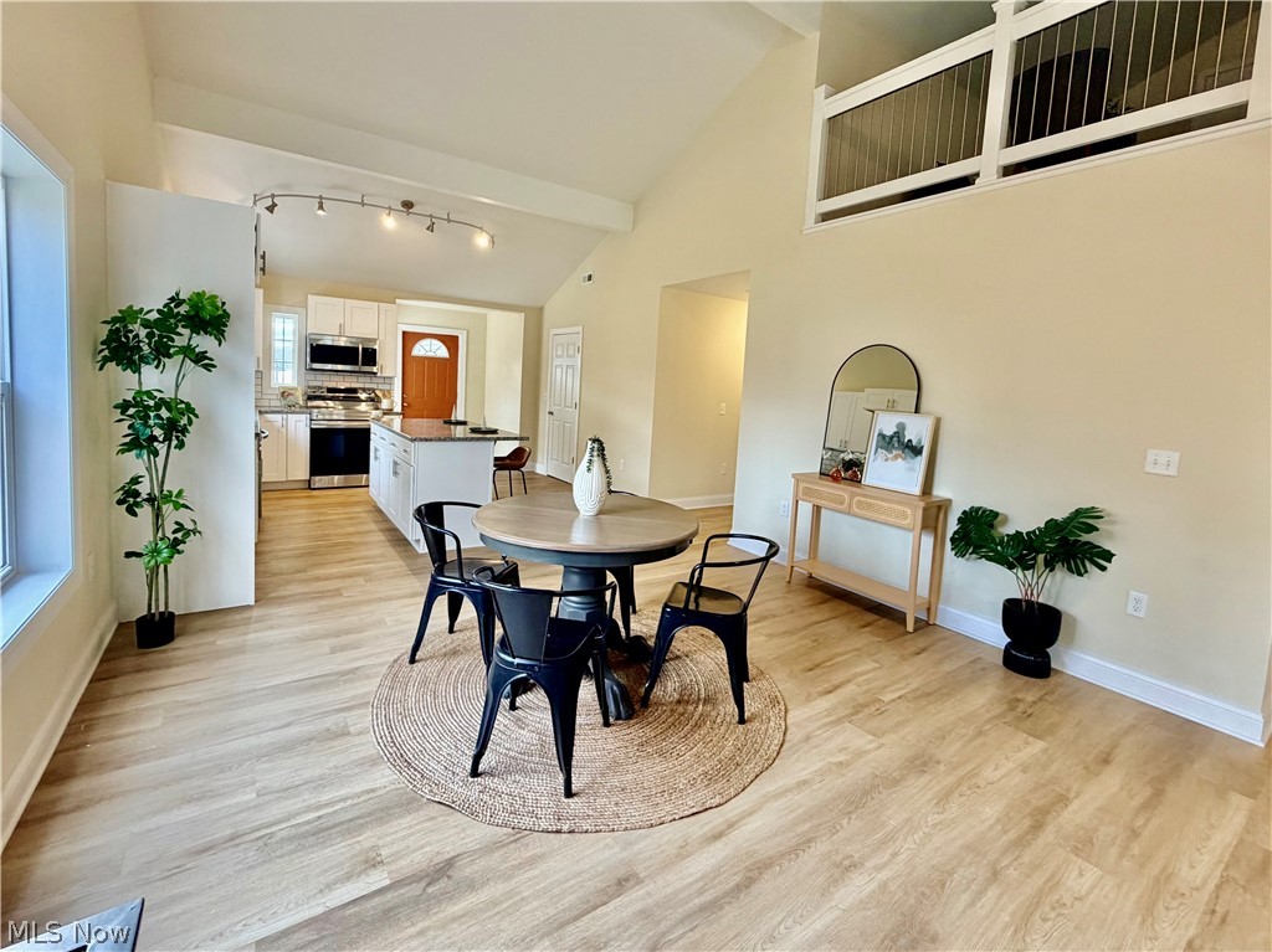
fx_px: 514
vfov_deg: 85.6
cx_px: 636
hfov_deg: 102.1
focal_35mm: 14
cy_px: 476
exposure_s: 1/120
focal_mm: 2.22
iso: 250
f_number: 2.2
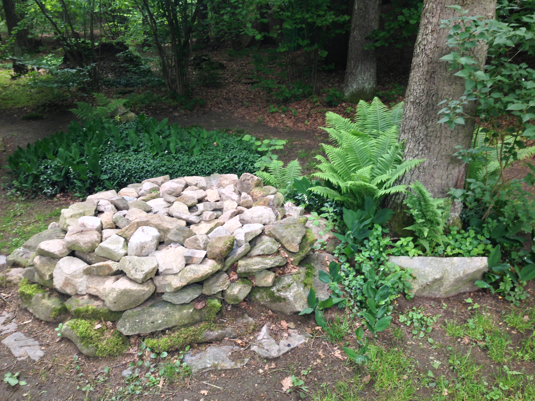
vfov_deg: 42.9
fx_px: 510
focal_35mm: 33
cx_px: 268
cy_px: 200
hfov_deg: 55.4
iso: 50
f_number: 2.4
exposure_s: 1/30
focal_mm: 4.12
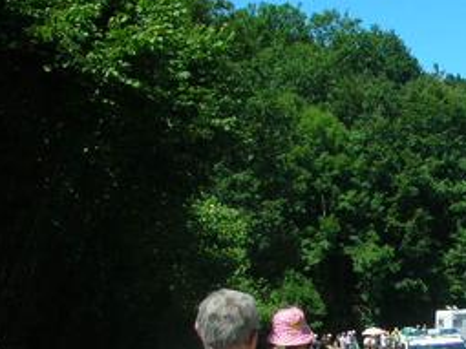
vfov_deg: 16.5
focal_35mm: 88
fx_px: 1184
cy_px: 322
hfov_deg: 20.6
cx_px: 577
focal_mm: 5.8
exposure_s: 1/230
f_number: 5.6
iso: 50
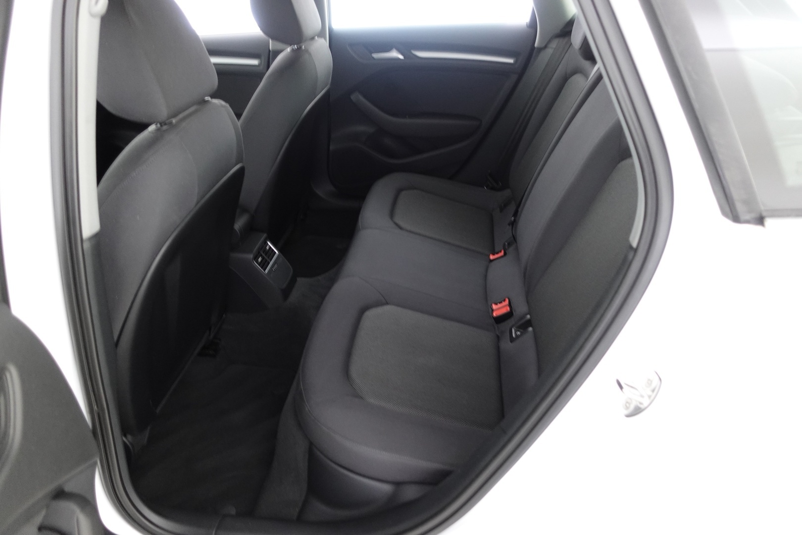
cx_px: 401
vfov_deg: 53.1
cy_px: 268
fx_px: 535
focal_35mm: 24
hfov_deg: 73.7
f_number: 1.8
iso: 800
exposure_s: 1/15
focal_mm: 9.4
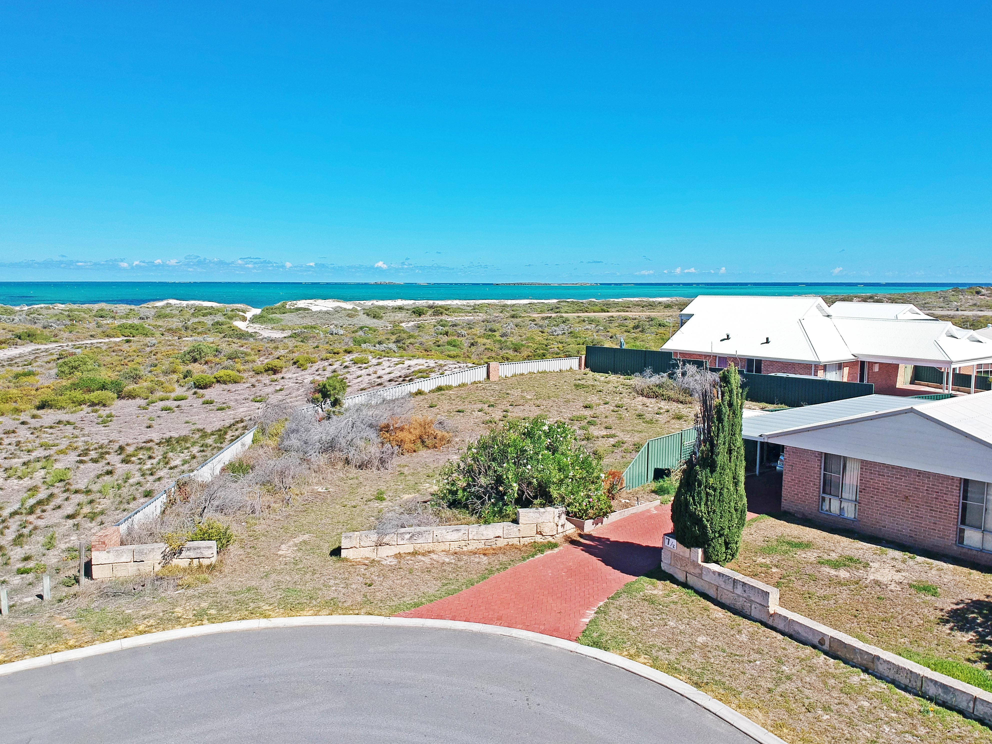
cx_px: 496
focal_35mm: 25
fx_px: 716
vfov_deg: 54.9
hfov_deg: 69.4
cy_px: 372
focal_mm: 4.49
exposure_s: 1/1600
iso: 101
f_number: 2.6
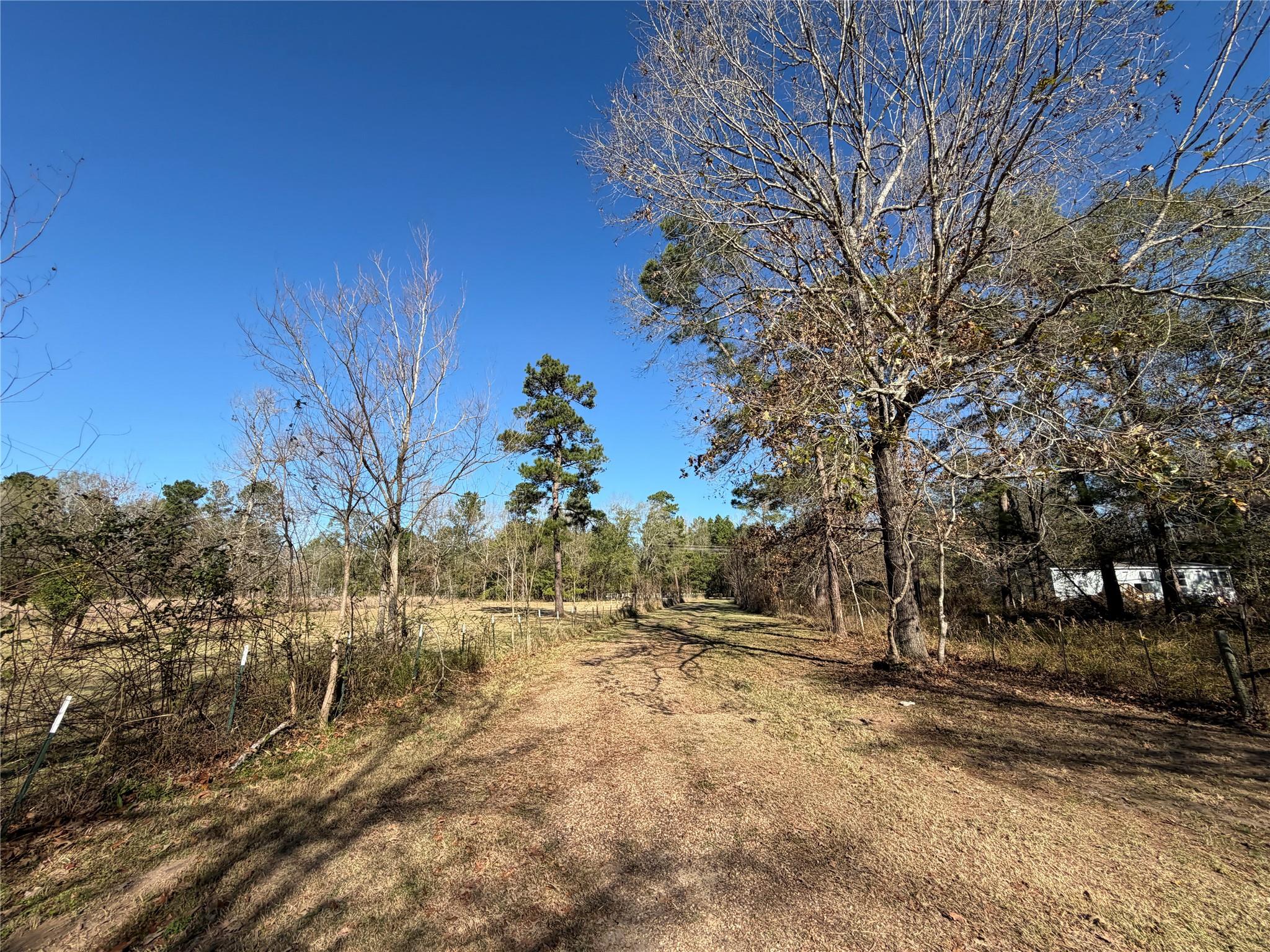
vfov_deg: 85.7
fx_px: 514
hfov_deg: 102.1
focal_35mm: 14
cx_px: 635
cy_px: 476
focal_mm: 2.22
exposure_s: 1/770
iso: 32
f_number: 2.2
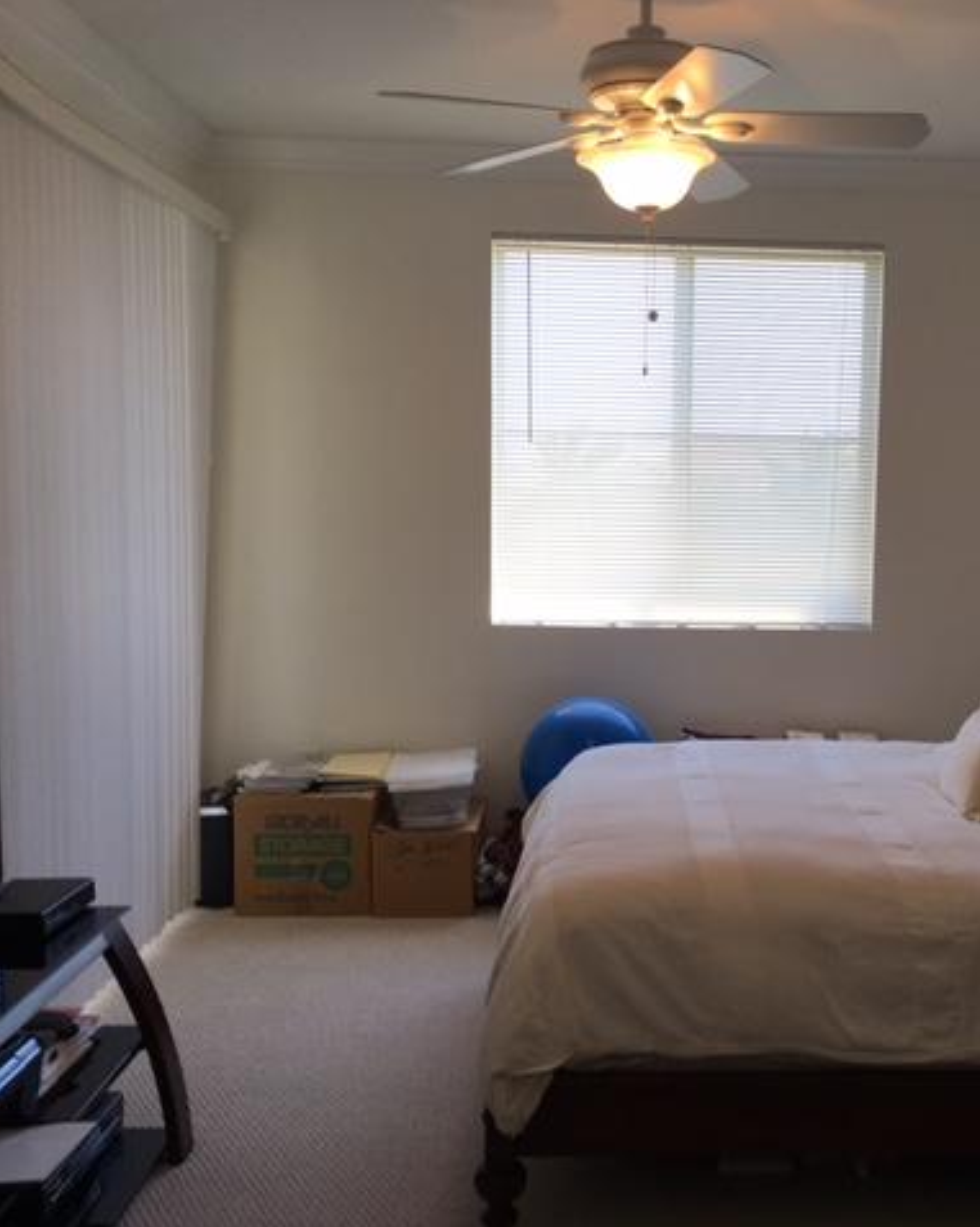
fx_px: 1379
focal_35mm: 38
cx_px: 697
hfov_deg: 38.4
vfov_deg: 48.0
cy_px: 615
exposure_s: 1/60
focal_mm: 4.15
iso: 25
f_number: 2.2
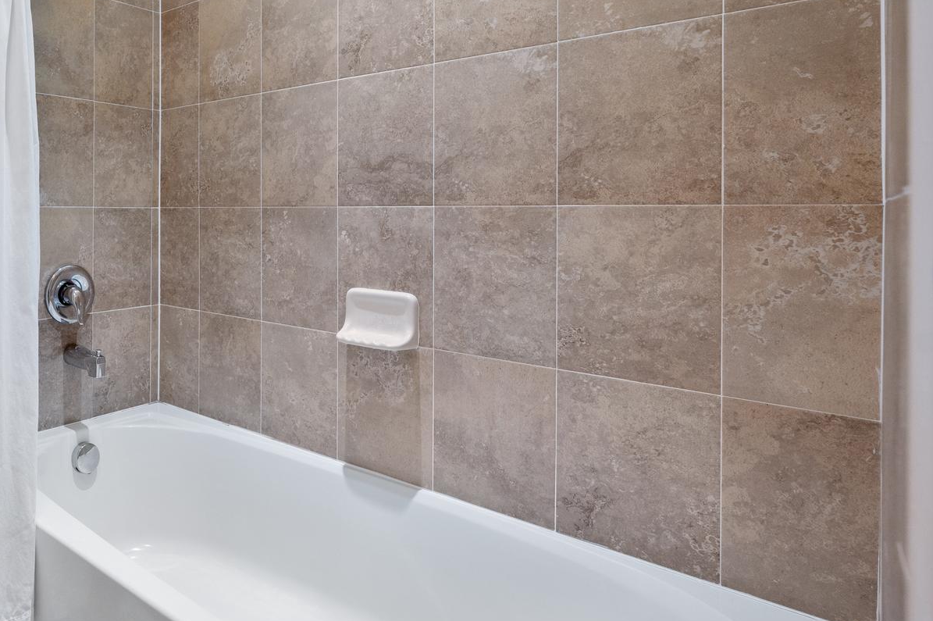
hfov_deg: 64.3
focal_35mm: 24
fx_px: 622
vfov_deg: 52.2
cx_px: 135
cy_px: 212
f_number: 5.6
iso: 800
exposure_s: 1/60
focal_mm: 14
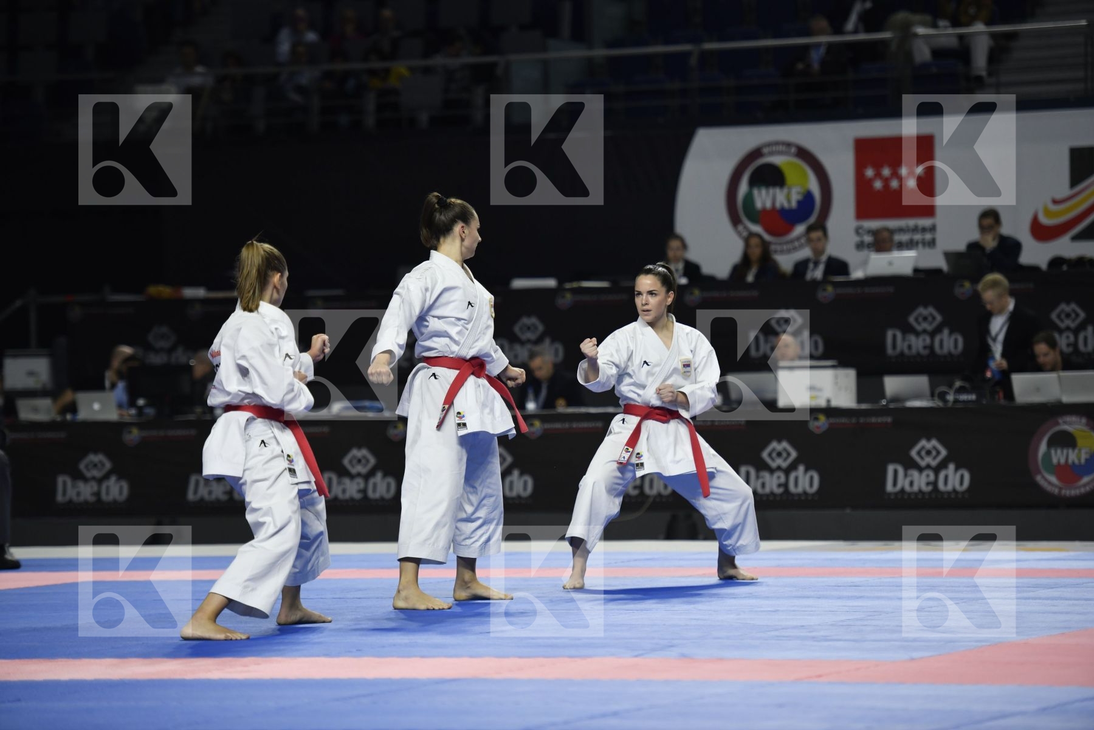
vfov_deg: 8.9
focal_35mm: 155
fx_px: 4710
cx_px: 547
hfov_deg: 13.2
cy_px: 365
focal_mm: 155
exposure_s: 1/800
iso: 800
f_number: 2.8
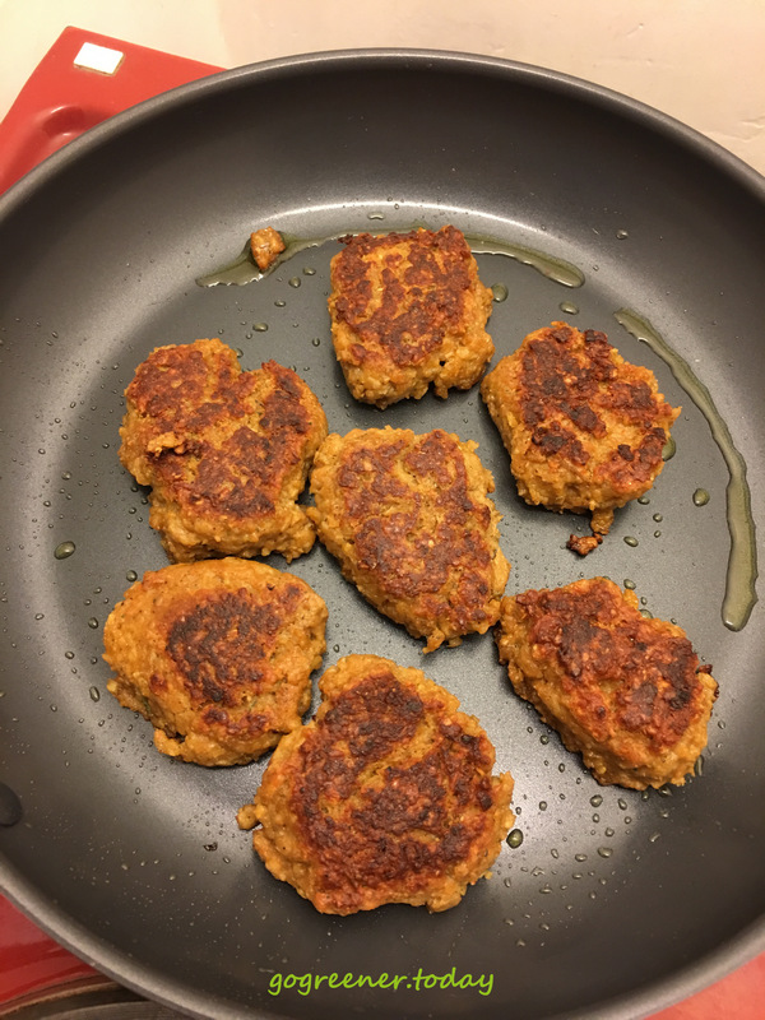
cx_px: 382
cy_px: 510
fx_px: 855
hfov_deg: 48.2
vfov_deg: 61.7
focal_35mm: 29
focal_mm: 4.15
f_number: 2.2
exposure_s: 1/17
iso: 80
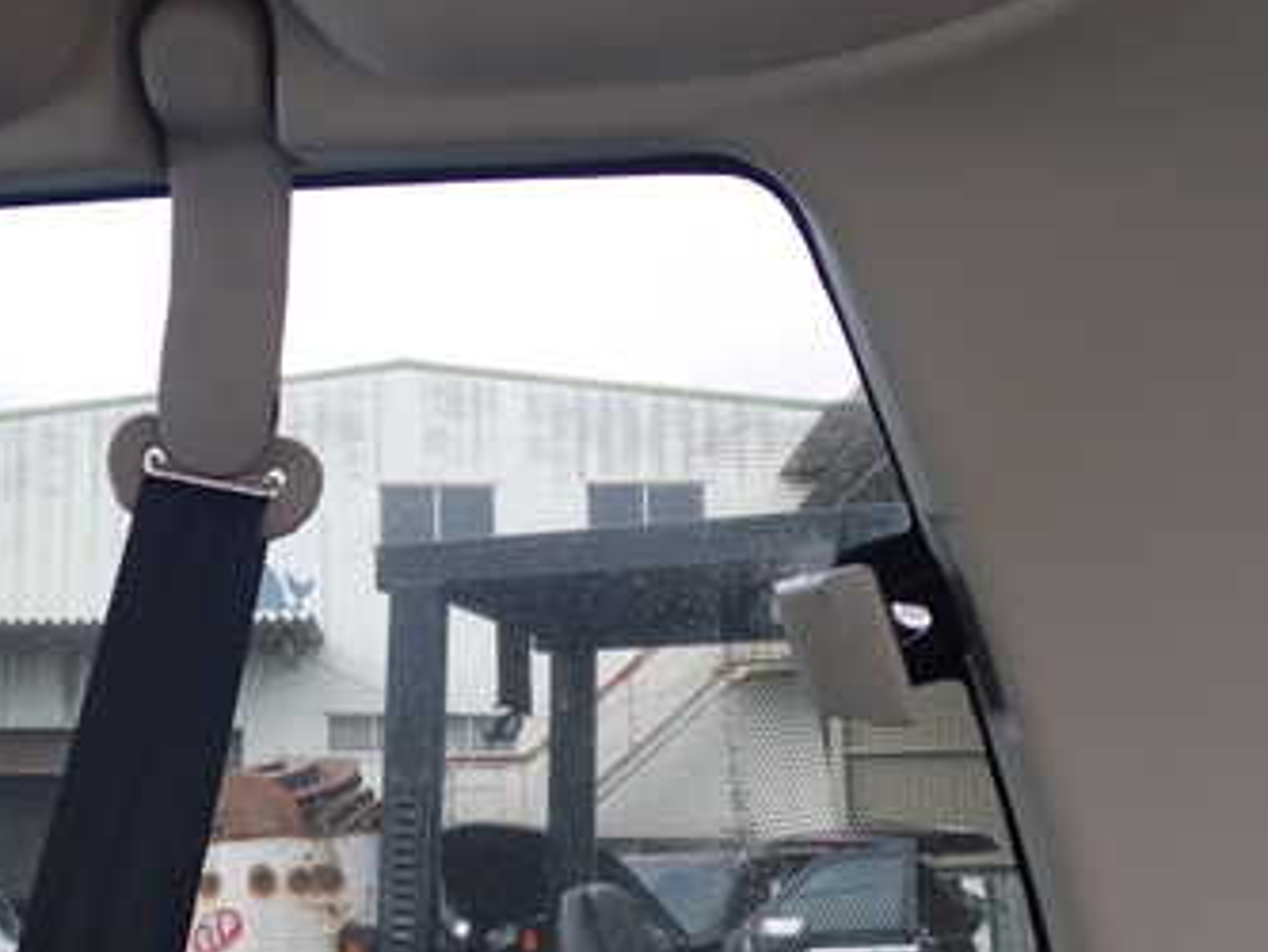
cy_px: 506
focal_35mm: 54
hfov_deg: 34.4
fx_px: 1979
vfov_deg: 27.0
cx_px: 248
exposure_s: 1/60
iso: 100
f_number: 2.3
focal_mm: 5.4
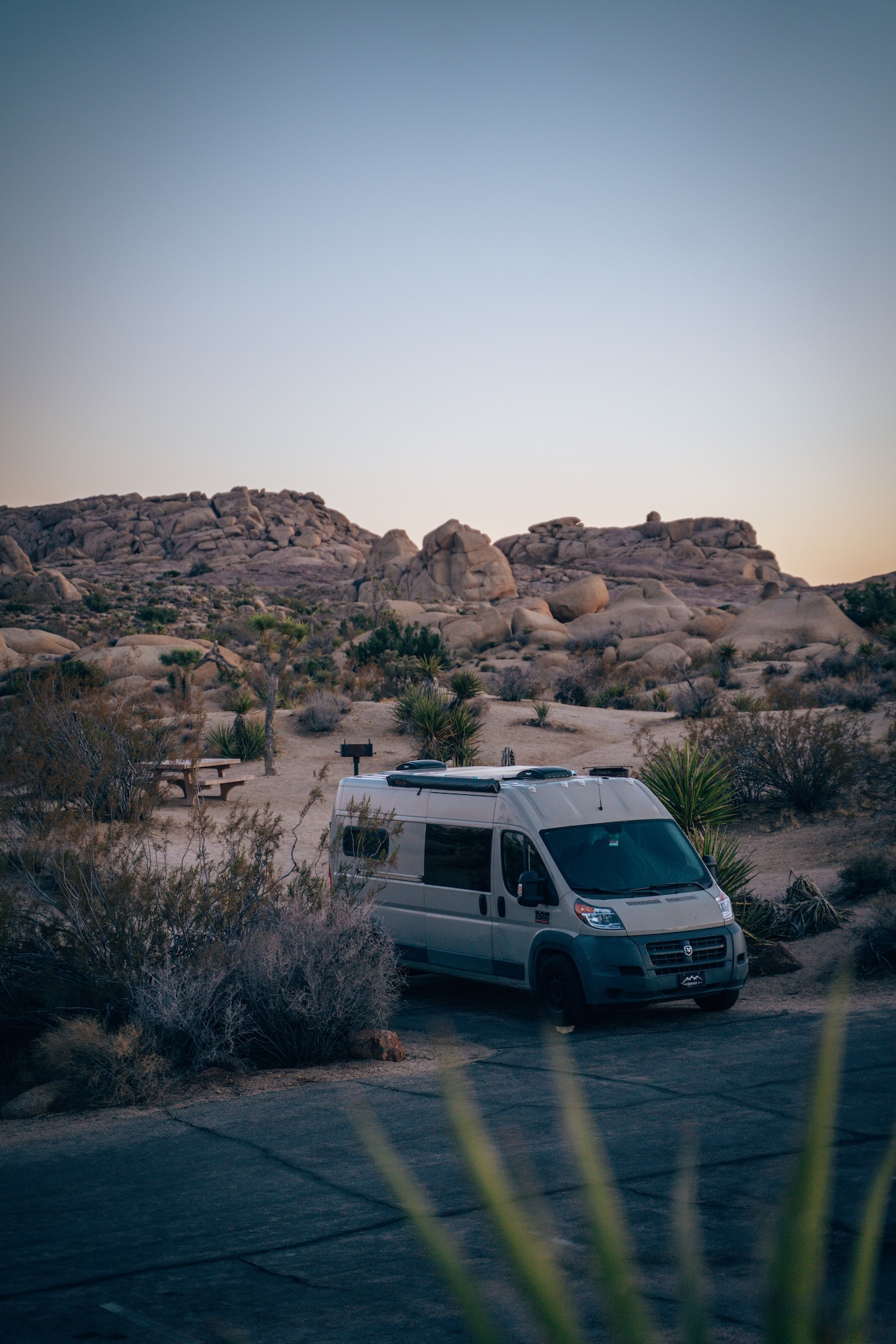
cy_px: 672
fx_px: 2800
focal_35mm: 75
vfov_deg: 27.0
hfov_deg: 18.2
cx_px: 448
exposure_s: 1/320
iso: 250
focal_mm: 75
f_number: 2.8
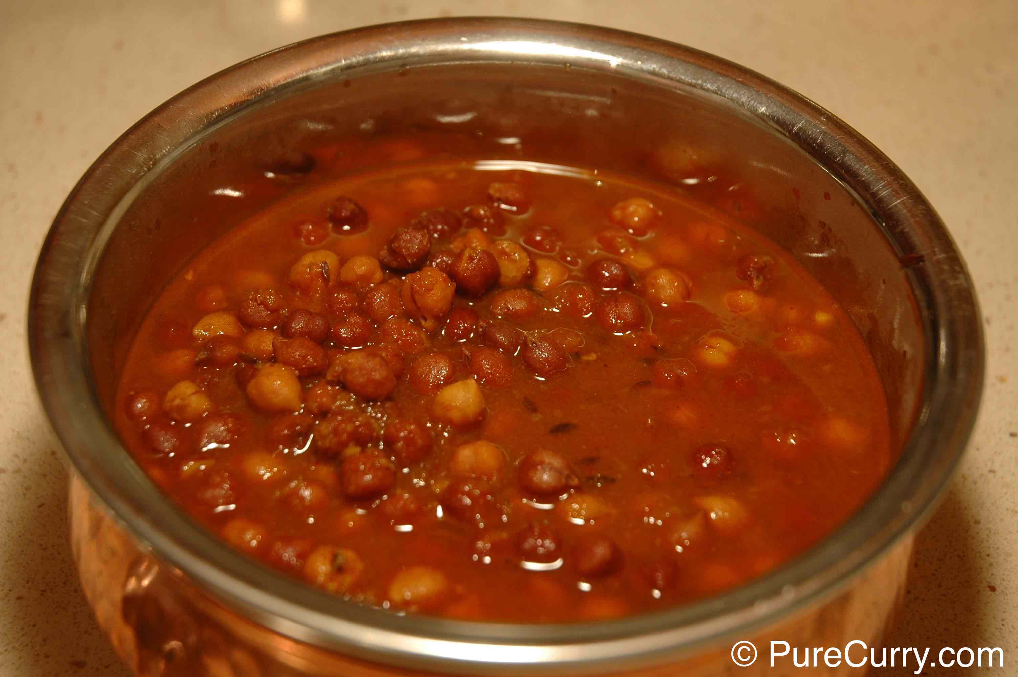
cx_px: 509
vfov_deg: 20.6
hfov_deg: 30.5
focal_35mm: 66
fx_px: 1865
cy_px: 338
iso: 400
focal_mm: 44
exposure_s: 1/30
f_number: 4.5
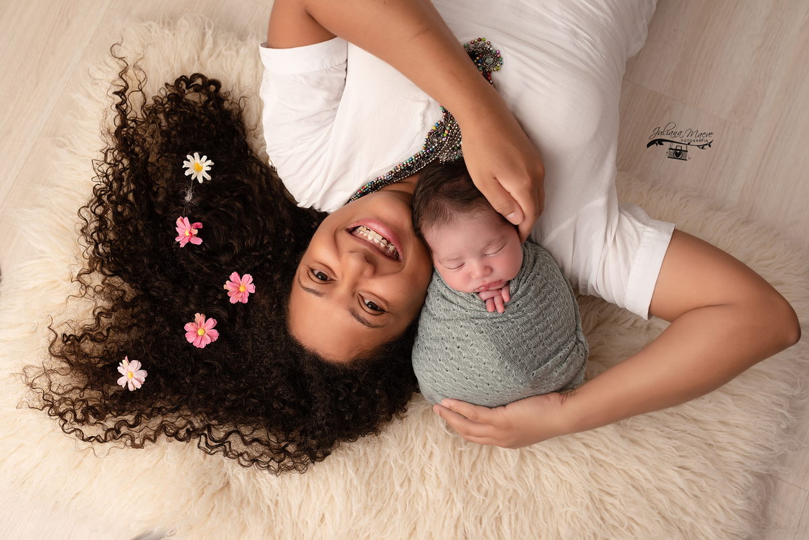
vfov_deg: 37.9
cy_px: 270
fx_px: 787
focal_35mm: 35
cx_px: 404
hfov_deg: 54.4
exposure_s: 1/160
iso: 125
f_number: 4
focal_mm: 35
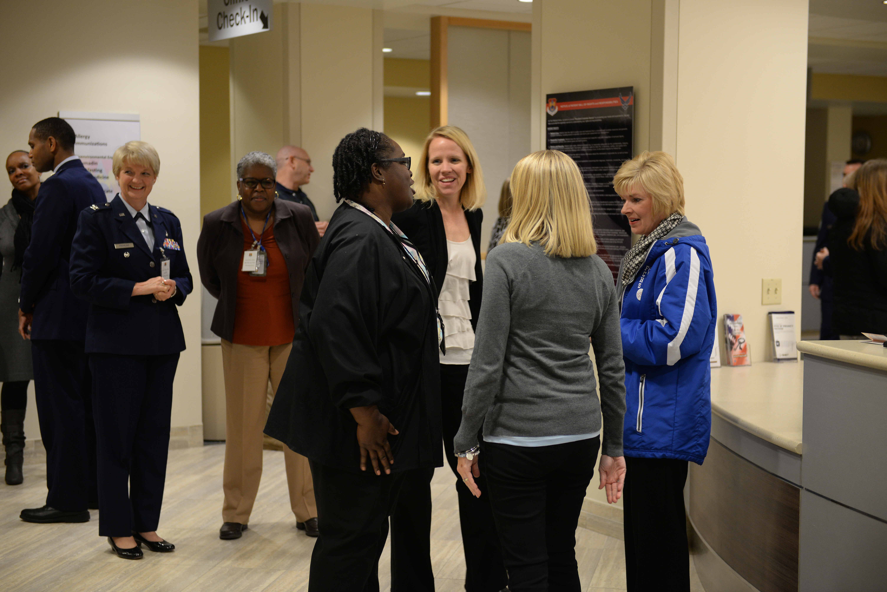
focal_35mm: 60
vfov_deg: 22.6
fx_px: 1479
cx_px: 444
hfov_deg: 33.4
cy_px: 296
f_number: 3.2
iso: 800
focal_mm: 60
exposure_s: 1/80
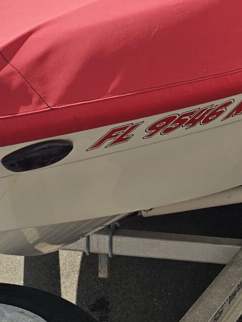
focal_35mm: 91
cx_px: 126
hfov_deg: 16.2
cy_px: -35
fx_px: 849
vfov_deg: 20.5
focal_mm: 6.3
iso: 10
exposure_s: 1/1135
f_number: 1.7
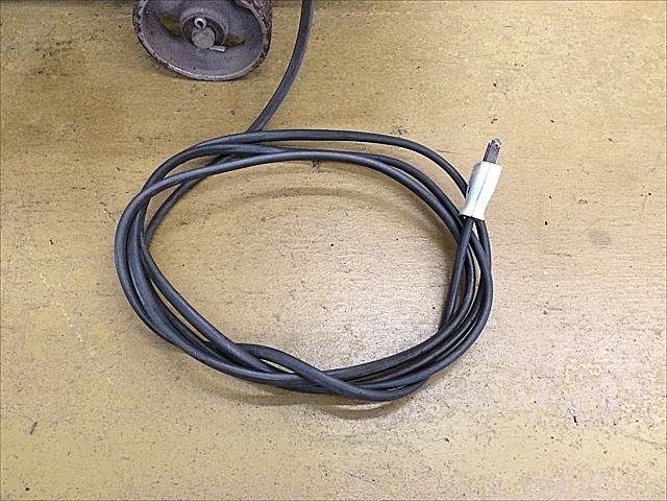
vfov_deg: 48.2
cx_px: 334
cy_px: 250
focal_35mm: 29
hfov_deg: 61.7
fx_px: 559
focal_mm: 4.15
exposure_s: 1/30
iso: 125
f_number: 2.2
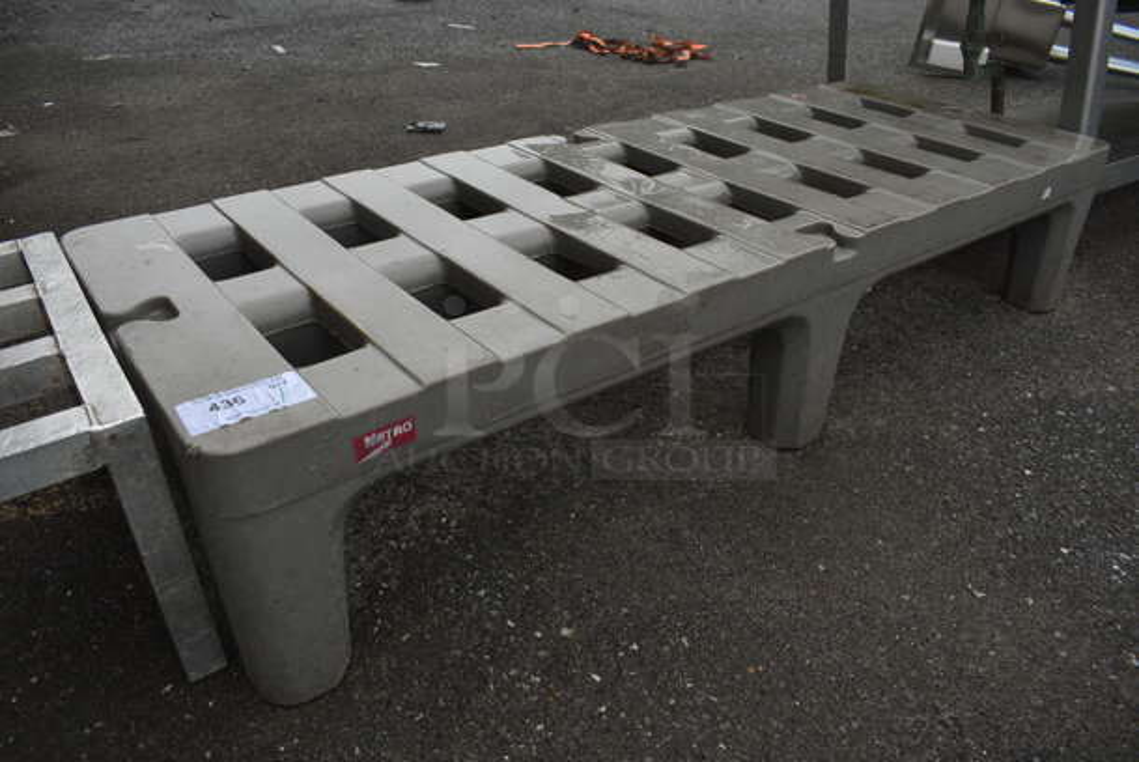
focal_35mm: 27
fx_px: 855
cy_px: 381
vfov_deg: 48.0
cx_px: 570
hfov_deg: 67.3
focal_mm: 18
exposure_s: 1/125
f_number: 5.6
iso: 220
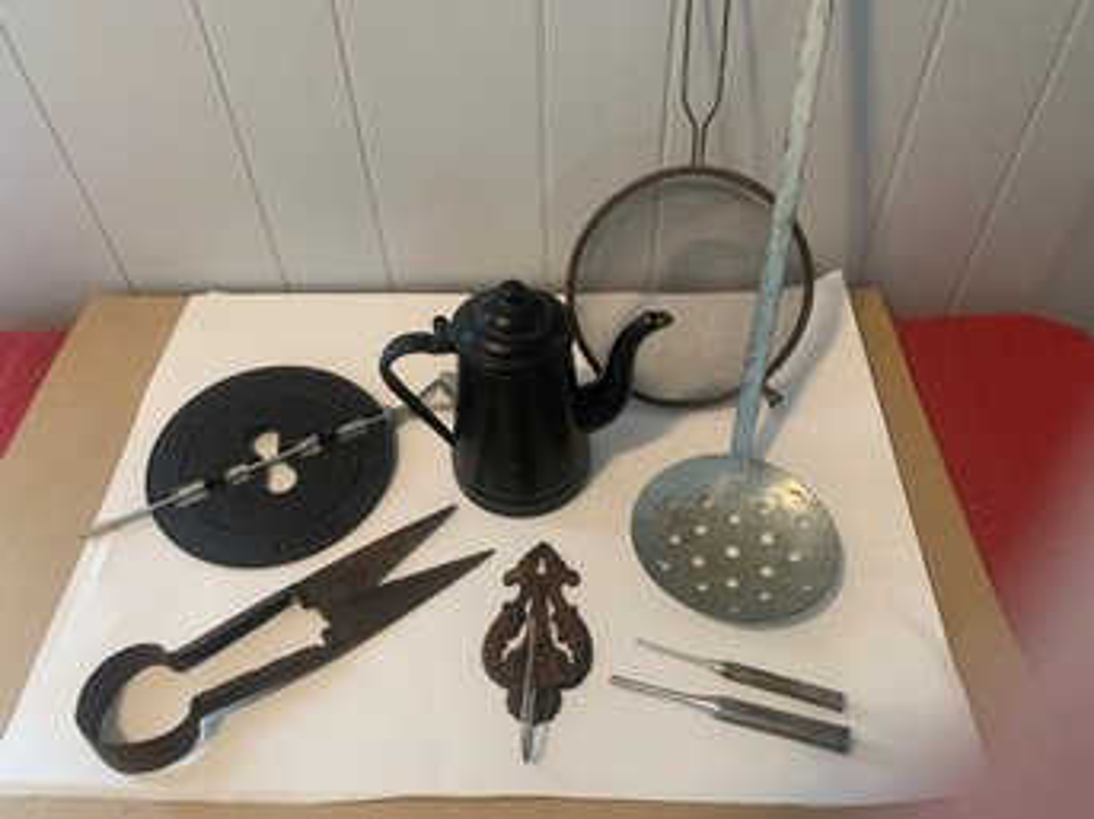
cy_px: 410
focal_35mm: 26
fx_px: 821
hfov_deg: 67.3
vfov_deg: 53.0
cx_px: 547
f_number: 1.8
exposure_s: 1/60
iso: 200
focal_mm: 4.25
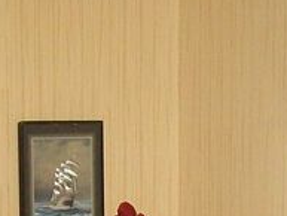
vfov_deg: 7.9
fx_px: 1493
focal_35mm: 180
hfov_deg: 11.0
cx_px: 211
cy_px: 422
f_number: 2.7
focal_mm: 6.1
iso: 160
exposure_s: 1/60
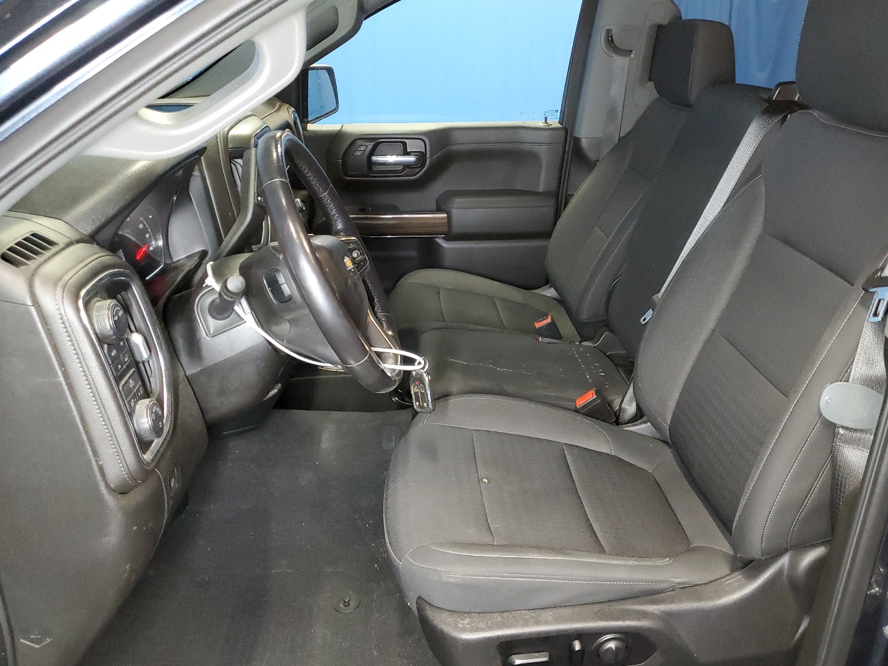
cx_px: 480
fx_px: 744
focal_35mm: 29
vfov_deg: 48.2
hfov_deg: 61.6
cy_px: 316
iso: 416
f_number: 1.5
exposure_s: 1/60.2
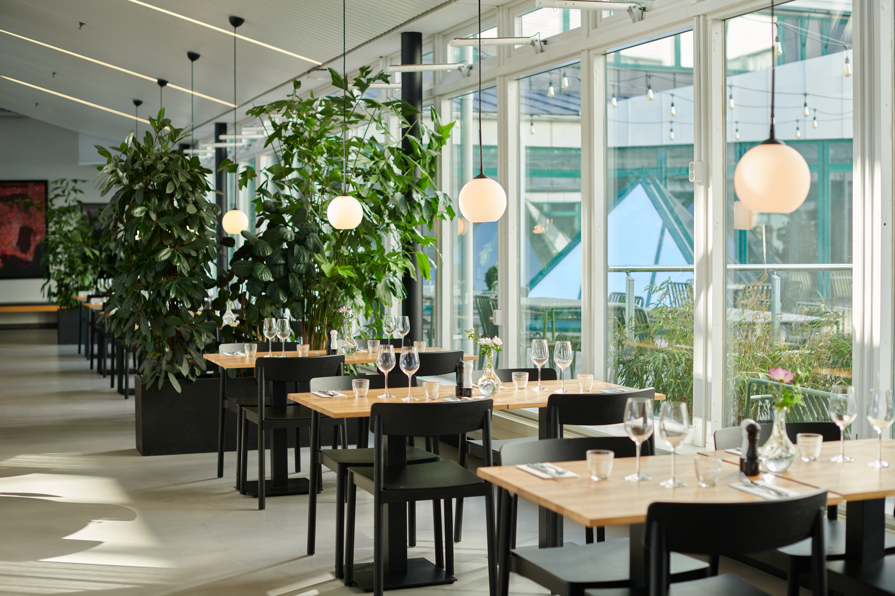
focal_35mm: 50
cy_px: 298
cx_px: 448
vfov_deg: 27.0
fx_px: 1243
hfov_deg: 39.6
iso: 160
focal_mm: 50
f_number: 2.8
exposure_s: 1/125
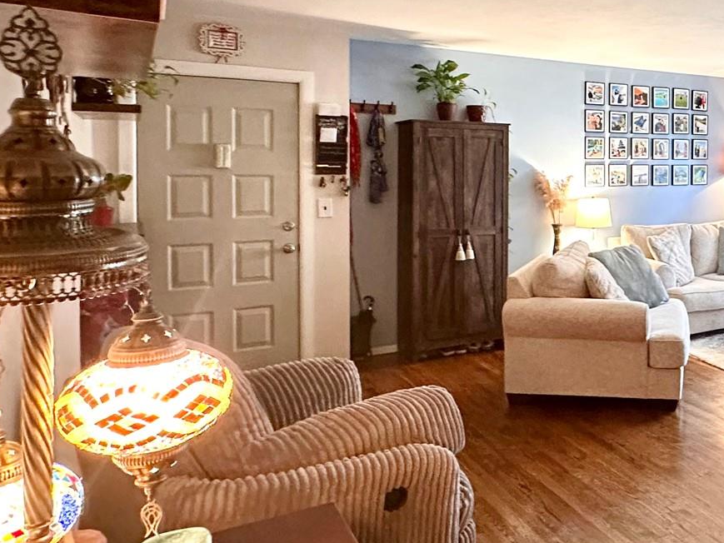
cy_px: 178
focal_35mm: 33
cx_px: 633
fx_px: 690
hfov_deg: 50.0
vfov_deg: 42.3
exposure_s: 1/60
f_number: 2.2
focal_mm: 2.22
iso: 640
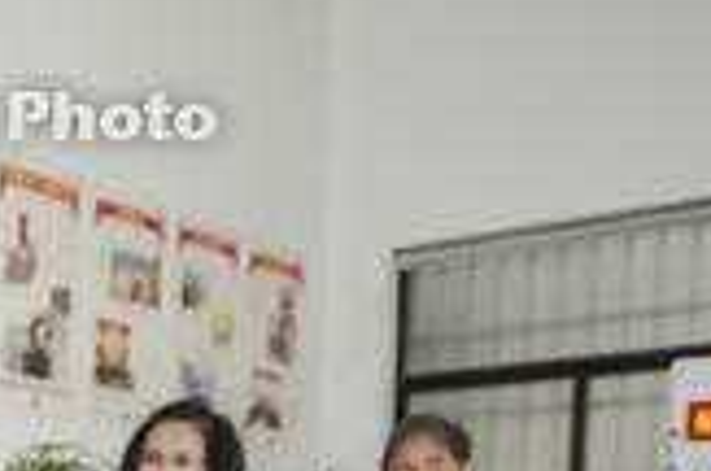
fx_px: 1597
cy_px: 730
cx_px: -410
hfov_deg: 20.7
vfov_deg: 15.4
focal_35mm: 81
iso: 320
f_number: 6.3
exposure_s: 1/80
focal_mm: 22
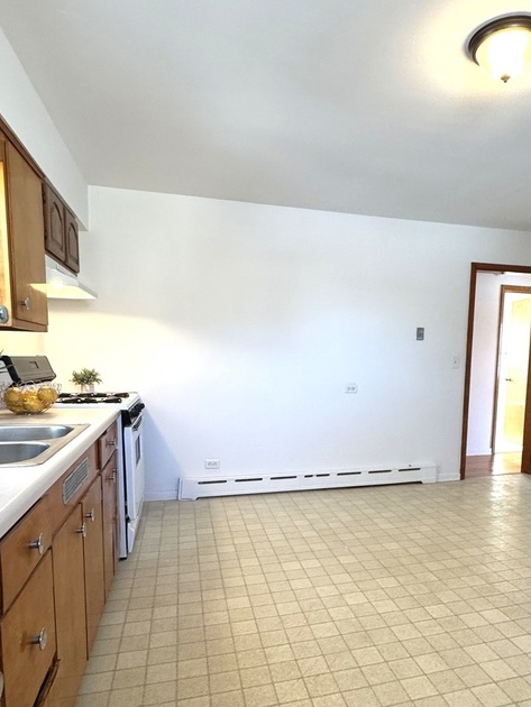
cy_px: 417
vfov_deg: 71.0
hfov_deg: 56.3
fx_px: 491
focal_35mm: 24
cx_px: 327
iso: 200
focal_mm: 2.22
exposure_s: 1/120
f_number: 2.2
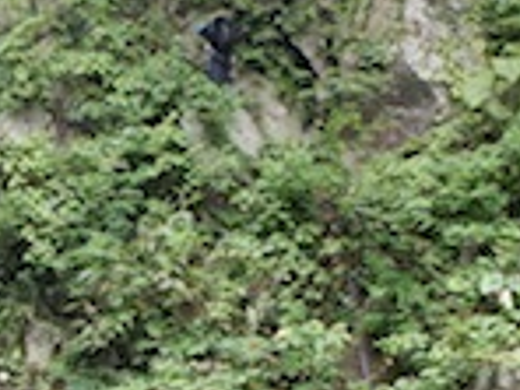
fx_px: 1217
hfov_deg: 23.5
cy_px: 355
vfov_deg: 17.9
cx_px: 53
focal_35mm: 81
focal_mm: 5.5
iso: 180
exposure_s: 1/30
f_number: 3.9
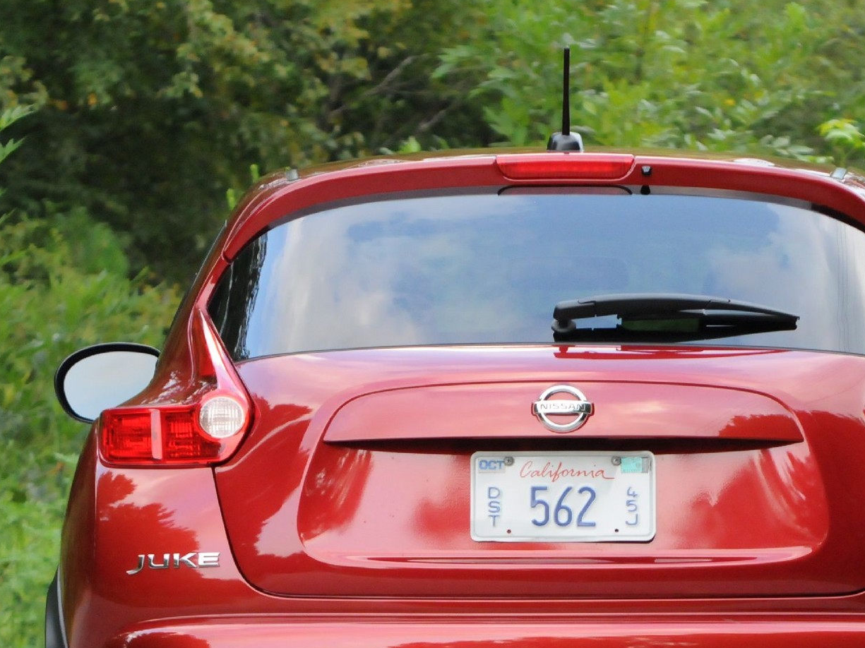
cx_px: 547
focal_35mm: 300
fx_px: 7494
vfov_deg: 4.9
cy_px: 583
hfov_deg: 6.6
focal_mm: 102
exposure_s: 1/400
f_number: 5.6
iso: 2000
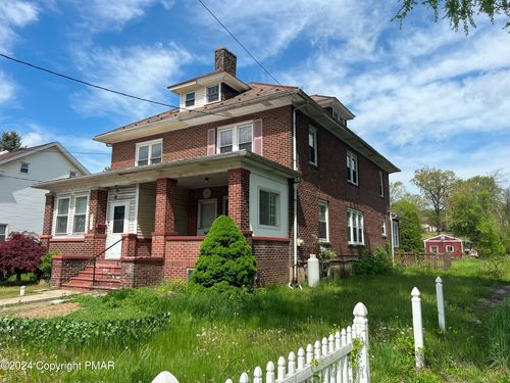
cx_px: 255
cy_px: 192
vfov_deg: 53.1
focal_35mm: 26
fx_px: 383
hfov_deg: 67.3
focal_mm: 5.7
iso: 50
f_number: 1.5
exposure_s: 1/4444
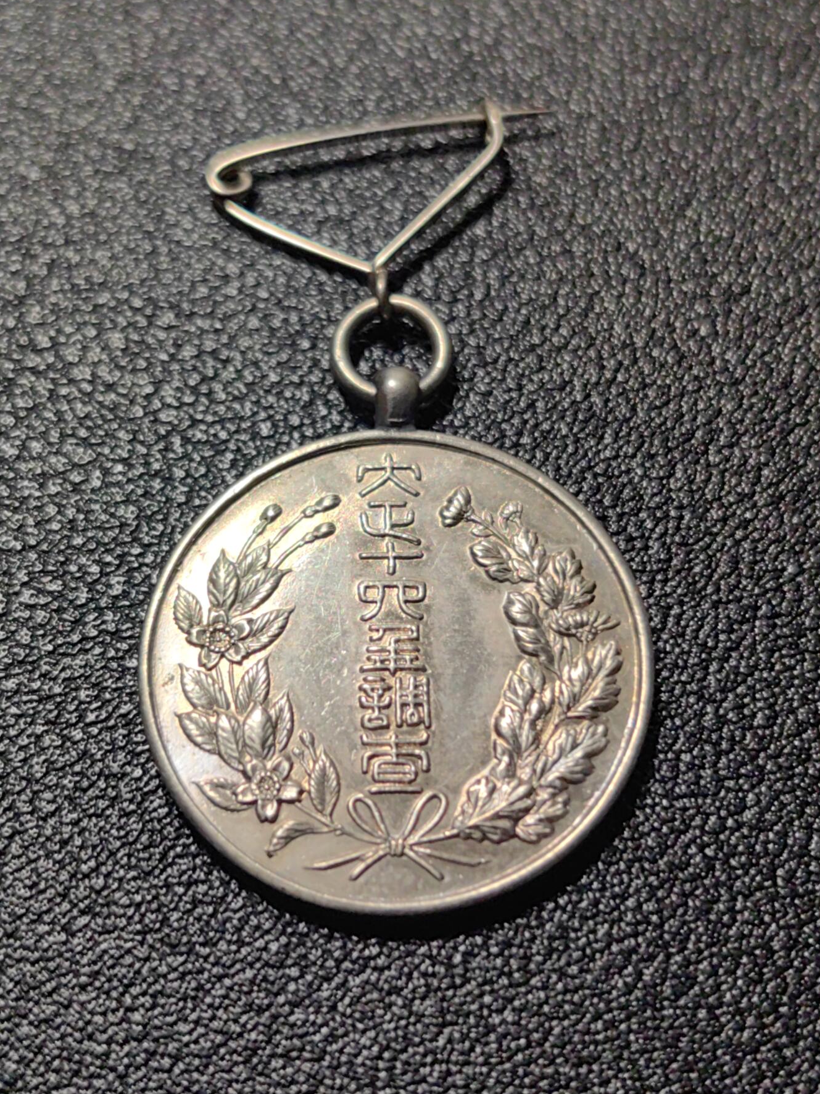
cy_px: 548
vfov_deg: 30.3
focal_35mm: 64
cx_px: 406
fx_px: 2021
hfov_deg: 22.9
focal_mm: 5.75
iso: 50
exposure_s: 1/288
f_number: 1.4
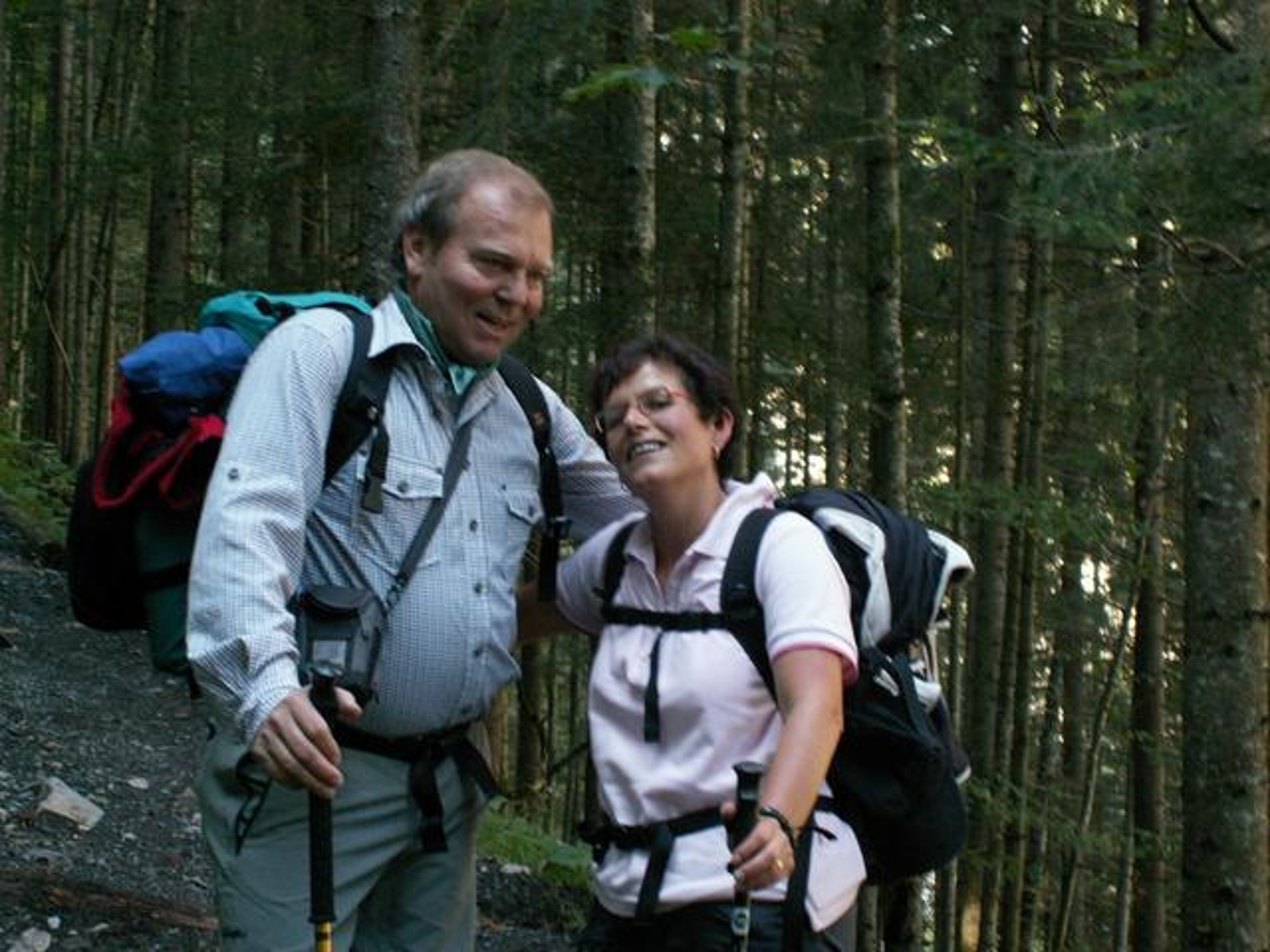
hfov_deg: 33.2
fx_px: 2128
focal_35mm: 58
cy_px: 476
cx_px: 635
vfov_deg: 25.2
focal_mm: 9.69
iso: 160
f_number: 3.2
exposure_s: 1/25
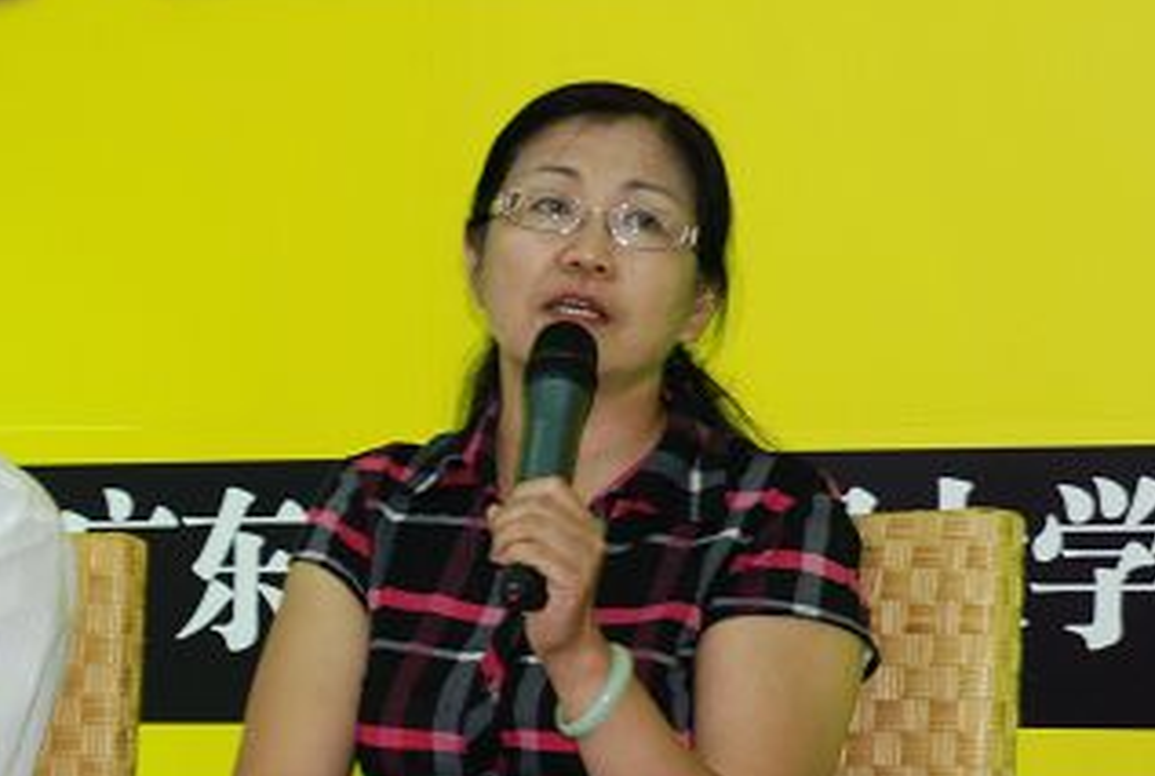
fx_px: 7300
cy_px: 406
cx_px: 565
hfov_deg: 9.0
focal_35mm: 227
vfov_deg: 6.1
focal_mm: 80
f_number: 5.6
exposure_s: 1/25
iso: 640
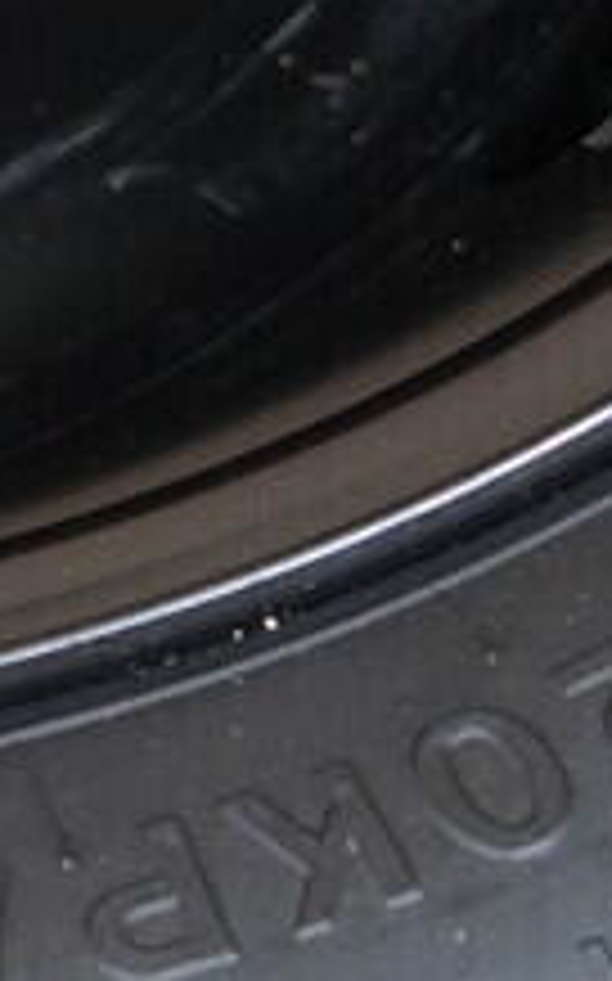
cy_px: 126
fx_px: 6467
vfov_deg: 8.6
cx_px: -801
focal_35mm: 242
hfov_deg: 5.3
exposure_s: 1/40
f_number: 2.8
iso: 640
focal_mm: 24
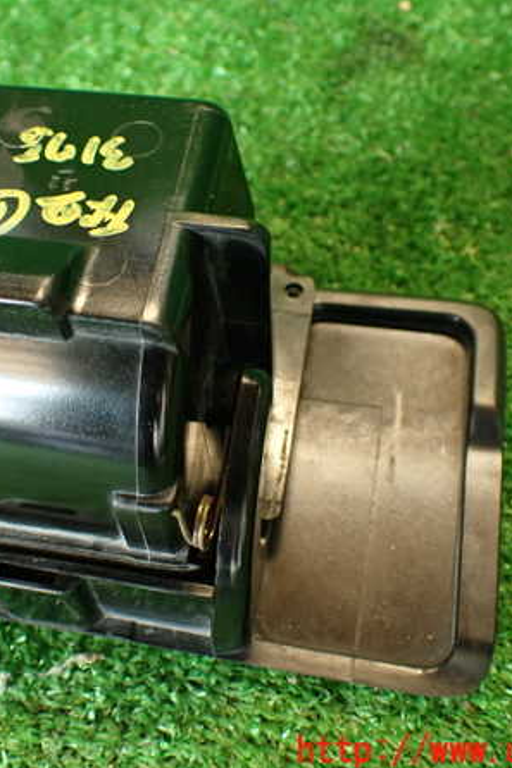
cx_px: 169
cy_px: 386
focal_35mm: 42
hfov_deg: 31.6
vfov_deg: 46.4
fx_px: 897
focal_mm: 5.4
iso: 200
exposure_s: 1/30
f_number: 2.3
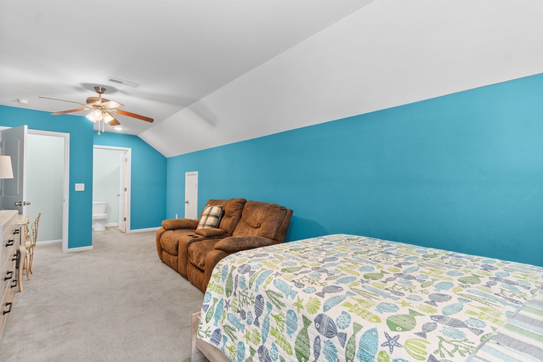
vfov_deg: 73.7
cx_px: 272
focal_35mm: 16
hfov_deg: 96.7
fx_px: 241
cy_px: 181
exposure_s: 1/2
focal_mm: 11
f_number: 4.8
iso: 100
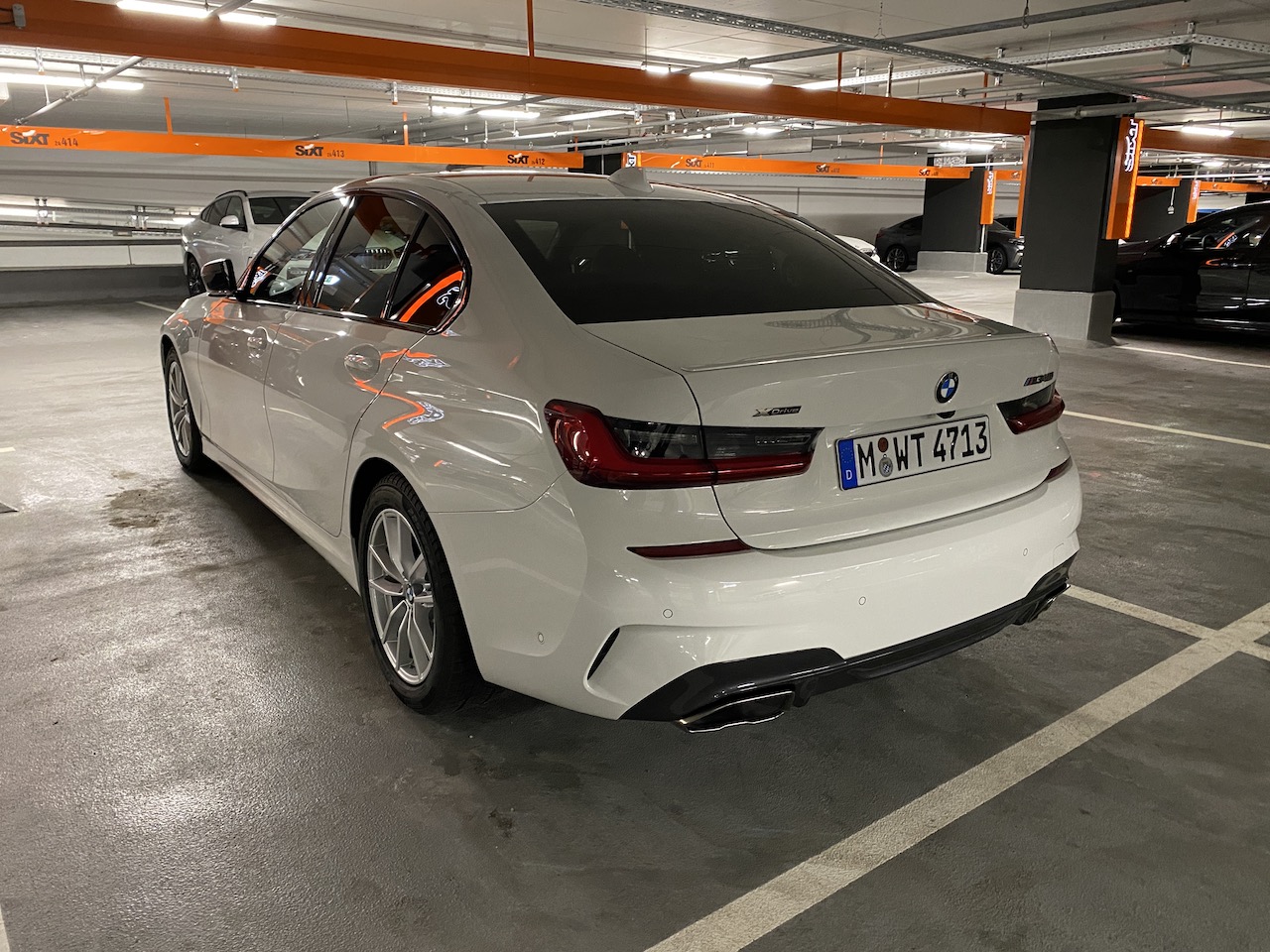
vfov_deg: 53.1
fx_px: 954
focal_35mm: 26
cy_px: 476
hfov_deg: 67.3
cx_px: 635
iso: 640
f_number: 1.8
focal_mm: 4.25
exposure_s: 1/33
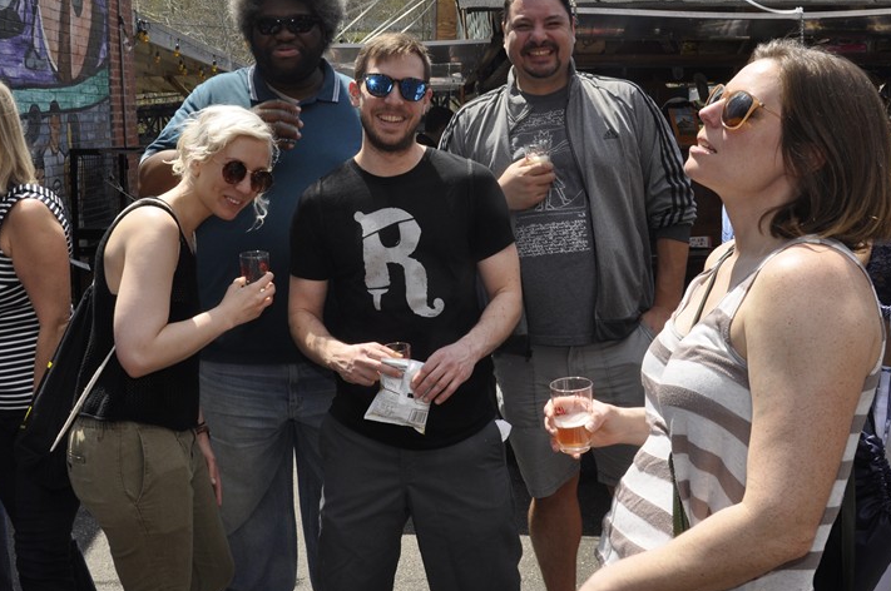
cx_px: 430
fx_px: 939
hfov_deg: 50.7
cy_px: 252
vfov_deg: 34.9
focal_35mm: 38
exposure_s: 1/200
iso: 400
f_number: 14
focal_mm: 18
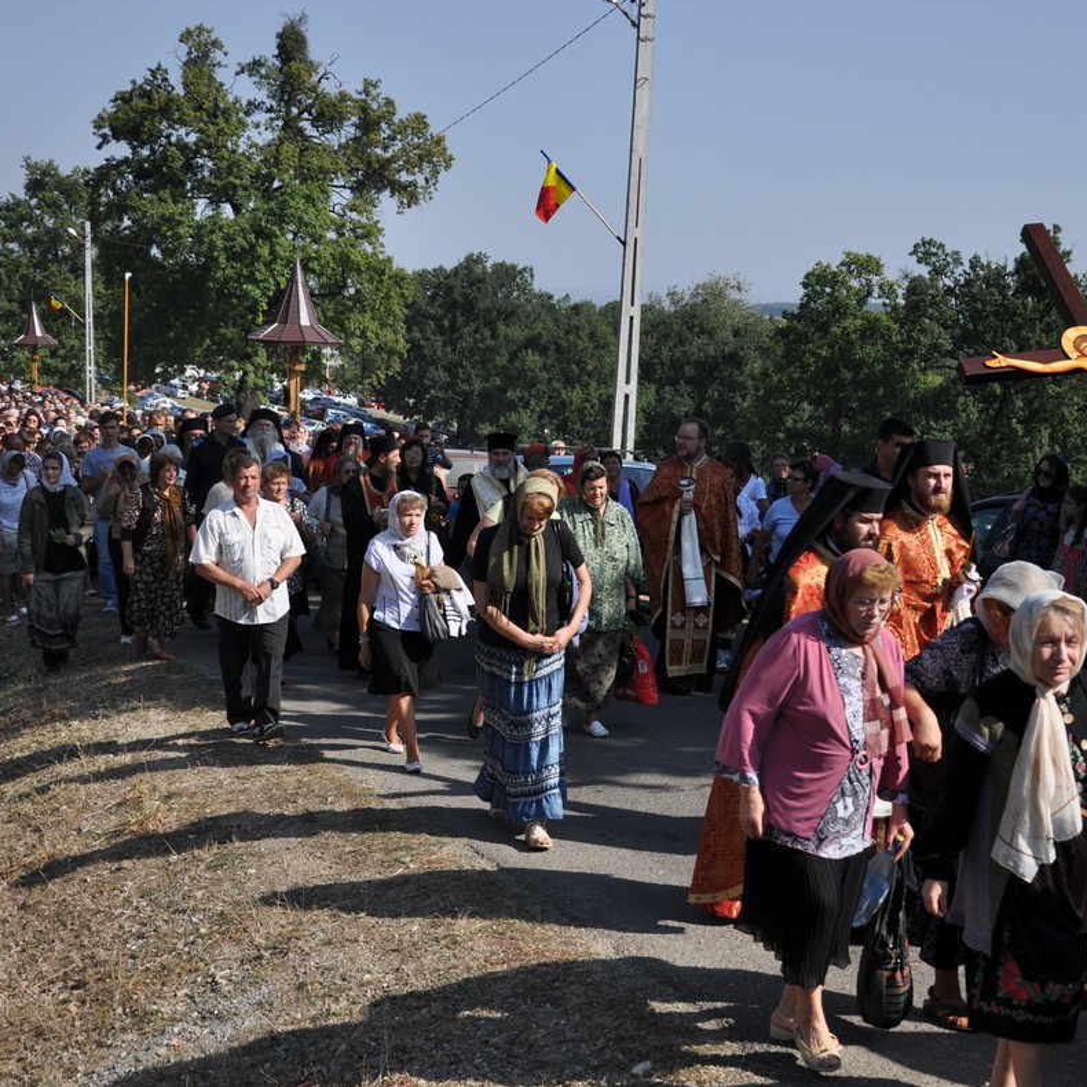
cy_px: 541
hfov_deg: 29.5
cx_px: 660
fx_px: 2061
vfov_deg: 29.6
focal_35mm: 58
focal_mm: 30
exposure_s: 1/1600
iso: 200
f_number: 5.6
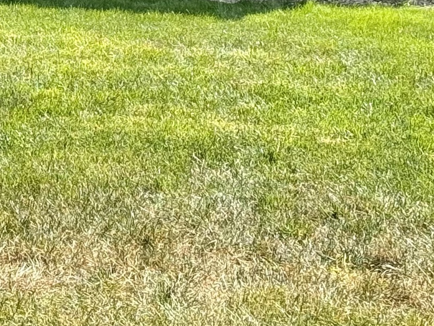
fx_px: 2307
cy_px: -253
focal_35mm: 184
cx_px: -116
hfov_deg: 10.5
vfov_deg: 7.8
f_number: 1.78
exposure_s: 1/1076
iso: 64
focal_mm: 6.76
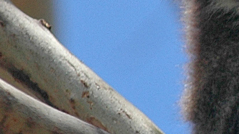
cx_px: 677
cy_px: 87
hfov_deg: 0.9
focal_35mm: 2295
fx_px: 14533
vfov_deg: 0.5
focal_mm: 200
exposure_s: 1/400
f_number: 5.6
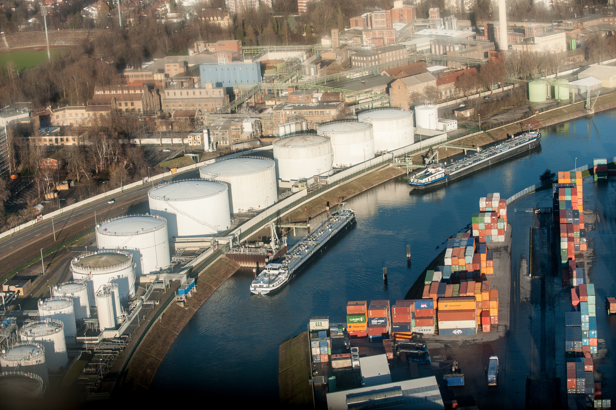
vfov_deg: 15.9
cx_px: 308
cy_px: 205
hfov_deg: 23.7
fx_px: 1471
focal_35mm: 86
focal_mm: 86
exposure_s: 1/3200
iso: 250
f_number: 4.5
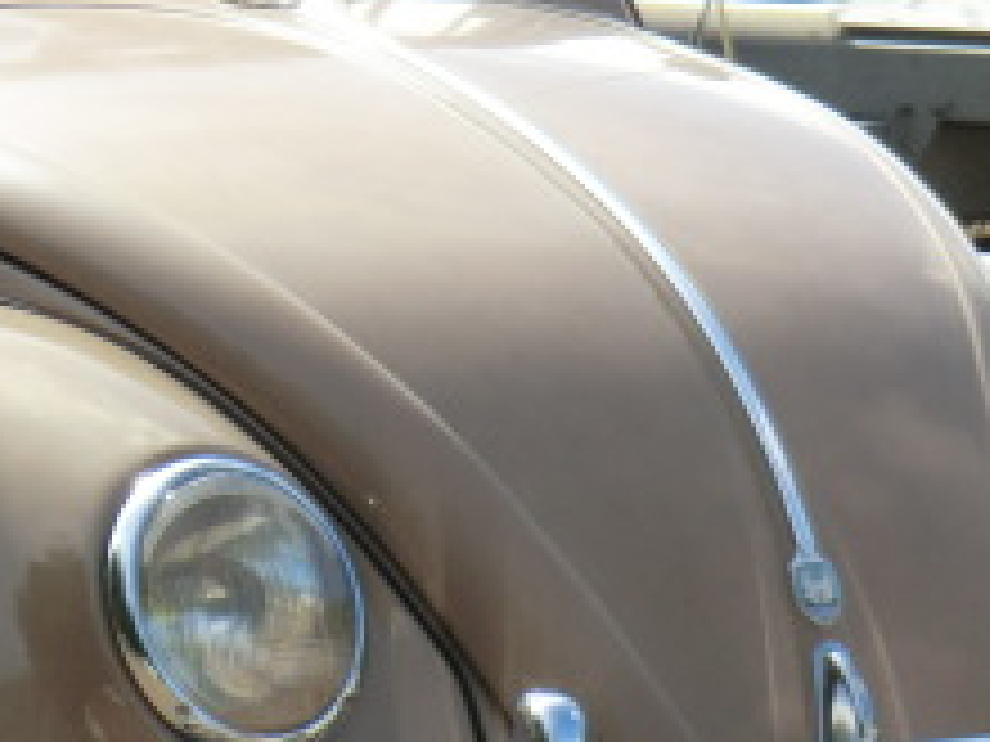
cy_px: 238
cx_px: -76
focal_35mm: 358
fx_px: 10239
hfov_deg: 5.5
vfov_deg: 4.2
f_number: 5.2
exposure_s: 1/250
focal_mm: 22
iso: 80
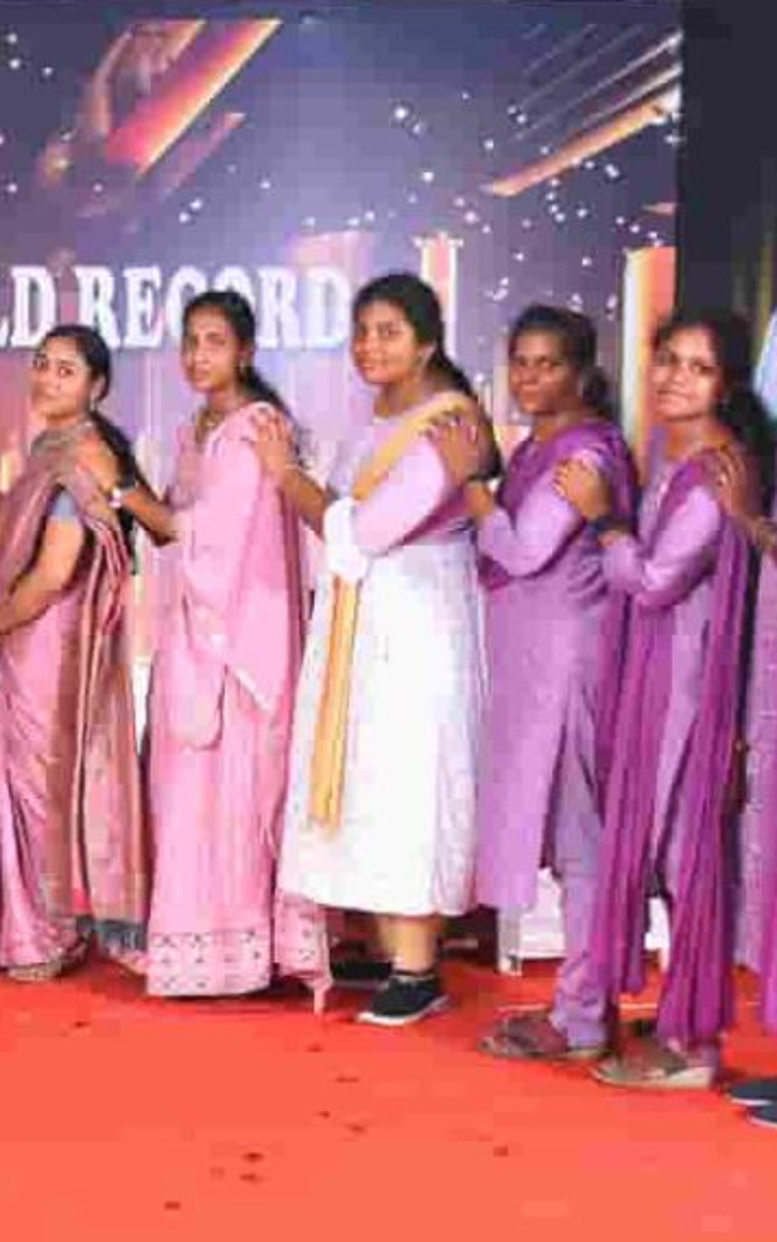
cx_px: -118
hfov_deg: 18.8
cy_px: 665
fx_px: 2234
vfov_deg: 31.1
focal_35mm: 66
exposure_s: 1/160
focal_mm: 24
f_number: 6.3
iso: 500
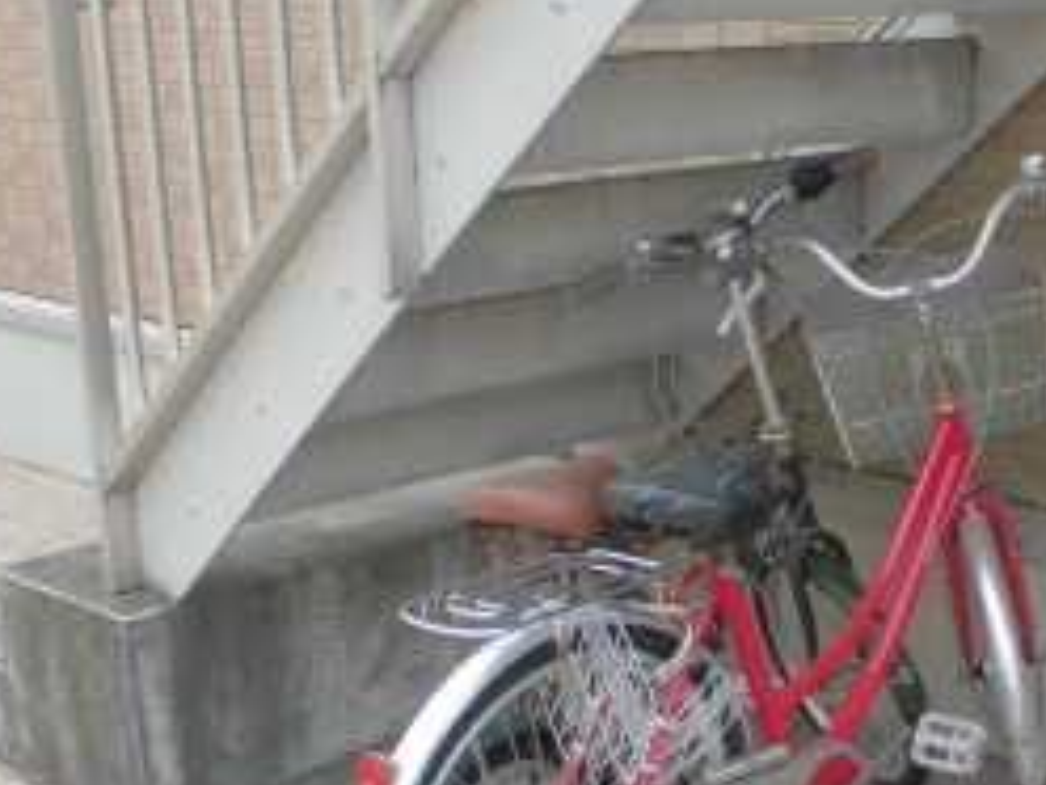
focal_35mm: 67
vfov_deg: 21.7
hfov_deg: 27.8
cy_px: 625
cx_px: 953
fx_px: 2025
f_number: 3.5
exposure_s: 1/200
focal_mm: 4.6
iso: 100
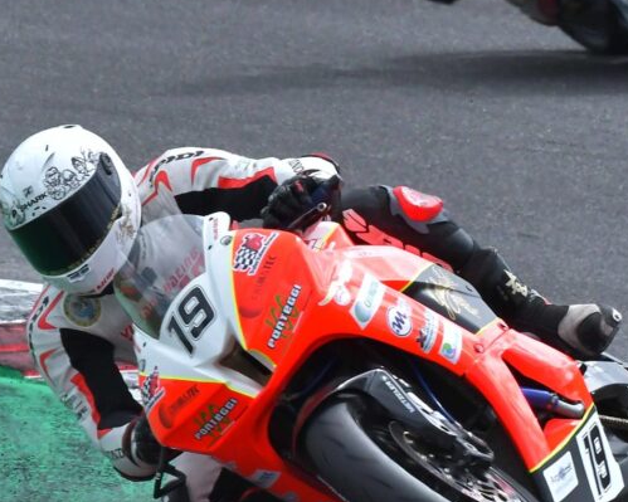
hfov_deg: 2.2
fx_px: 16111
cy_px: 353
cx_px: 242
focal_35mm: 867
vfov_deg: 1.8
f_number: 10
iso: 1000
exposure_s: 1/1000
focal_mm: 300
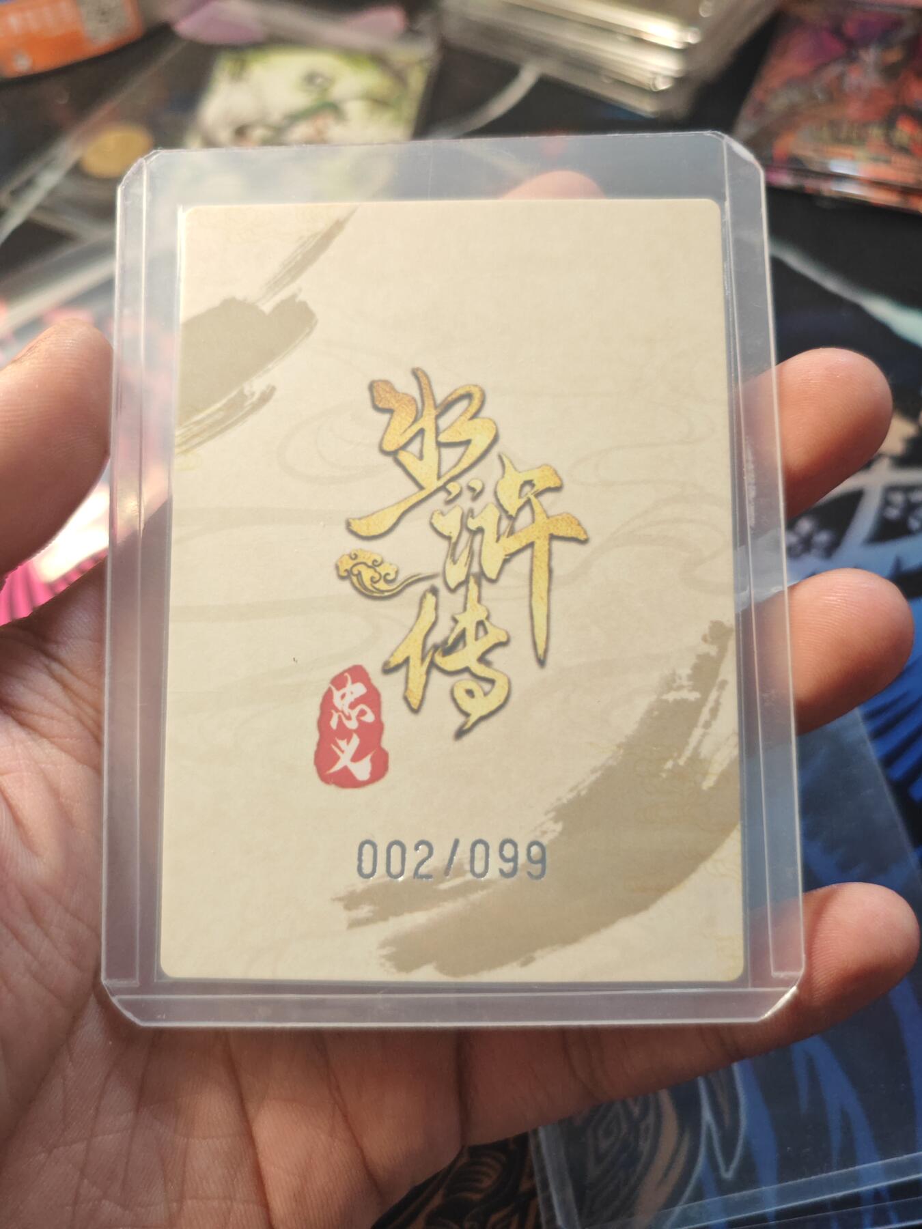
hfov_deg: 53.1
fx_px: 923
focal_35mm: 26
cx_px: 461
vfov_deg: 67.3
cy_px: 614
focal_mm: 5.4
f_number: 1.6
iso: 250
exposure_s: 1/100
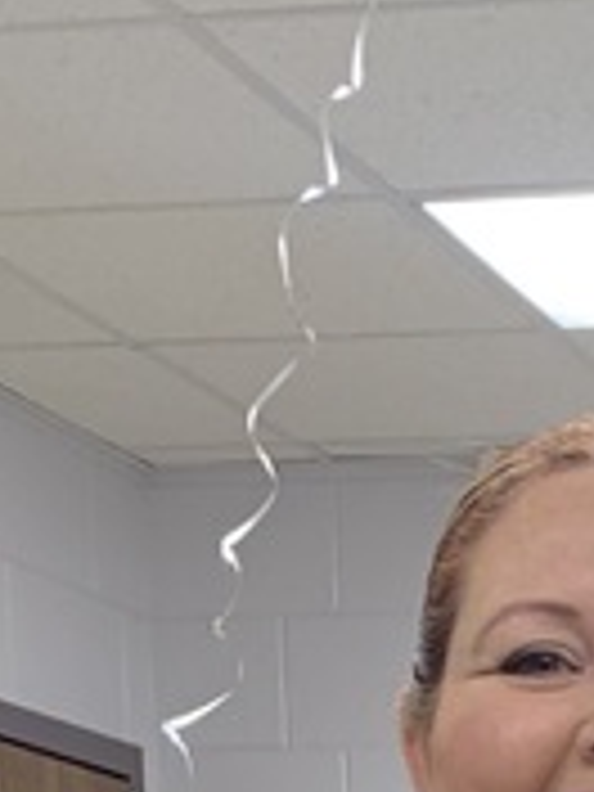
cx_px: 999
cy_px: 2200
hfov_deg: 9.4
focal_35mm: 151
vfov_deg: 10.3
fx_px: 3455
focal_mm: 4.25
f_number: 1.8
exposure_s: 1/60
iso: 64
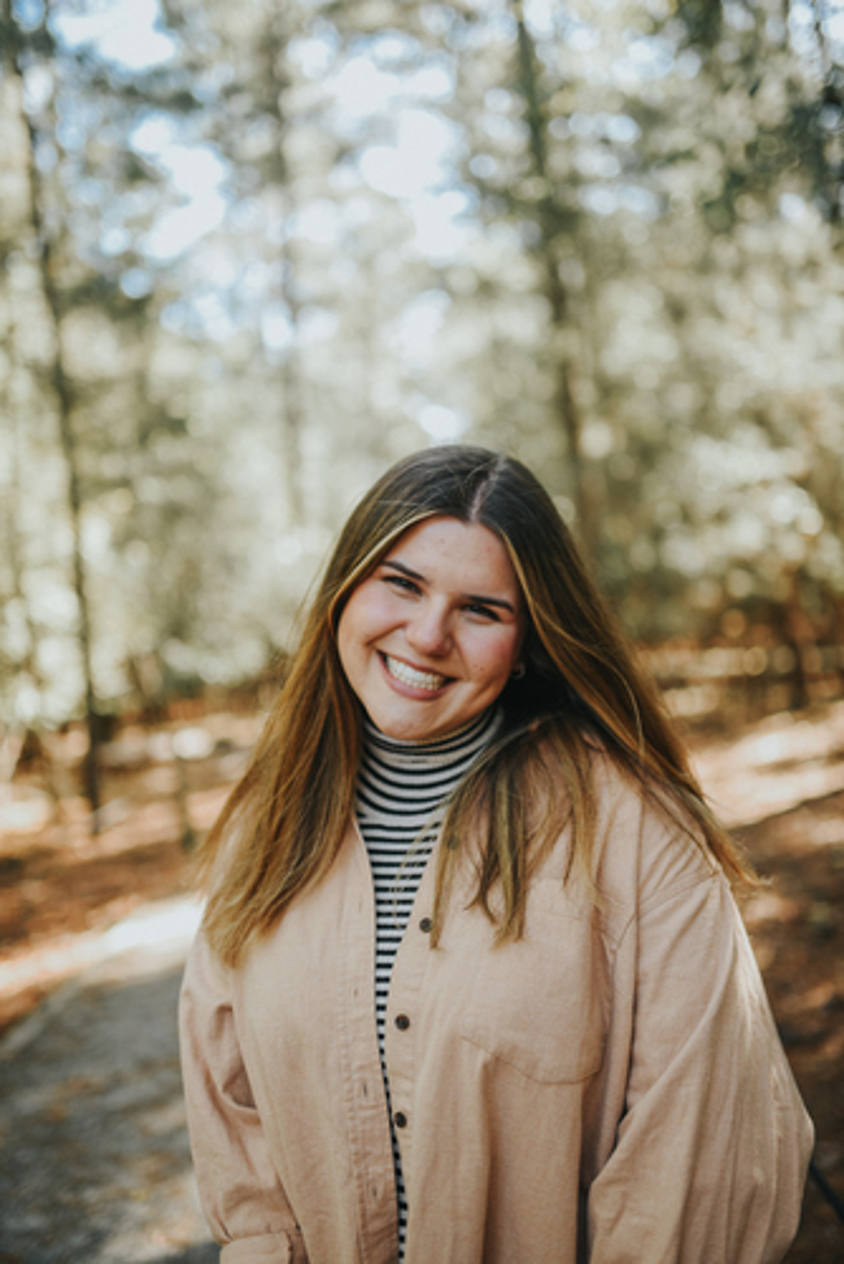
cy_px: 632
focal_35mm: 35
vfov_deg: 54.4
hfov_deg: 37.9
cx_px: 422
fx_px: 1229
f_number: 1.6
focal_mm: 35
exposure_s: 1/320
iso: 160
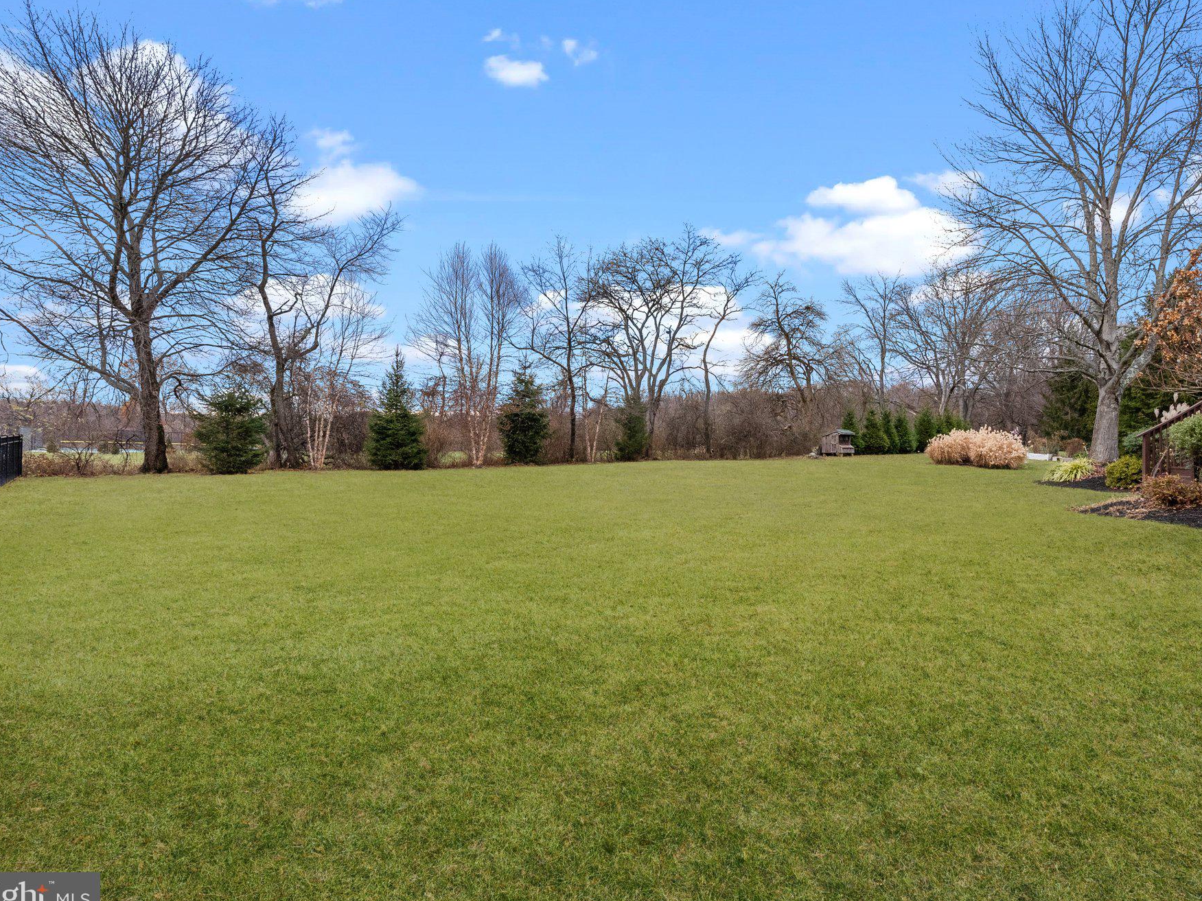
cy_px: 453
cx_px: 651
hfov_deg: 87.6
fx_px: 625
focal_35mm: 18
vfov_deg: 71.6
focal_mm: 16
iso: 1250
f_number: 11
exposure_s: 1/200
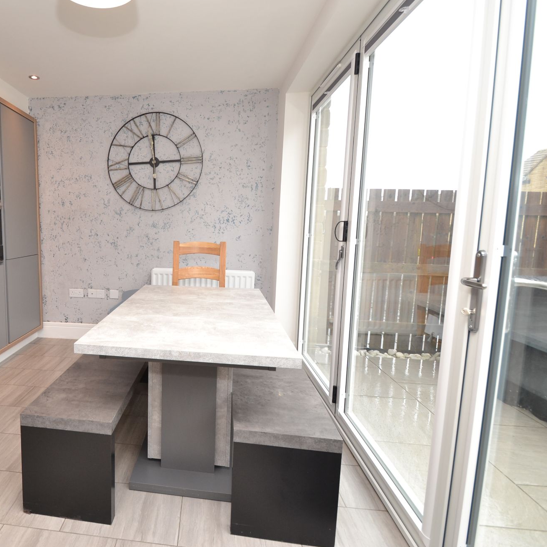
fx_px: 358
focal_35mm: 20
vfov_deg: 74.8
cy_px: 266
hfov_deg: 71.4
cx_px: 160
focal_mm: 10
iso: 400
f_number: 4.5
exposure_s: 1/80
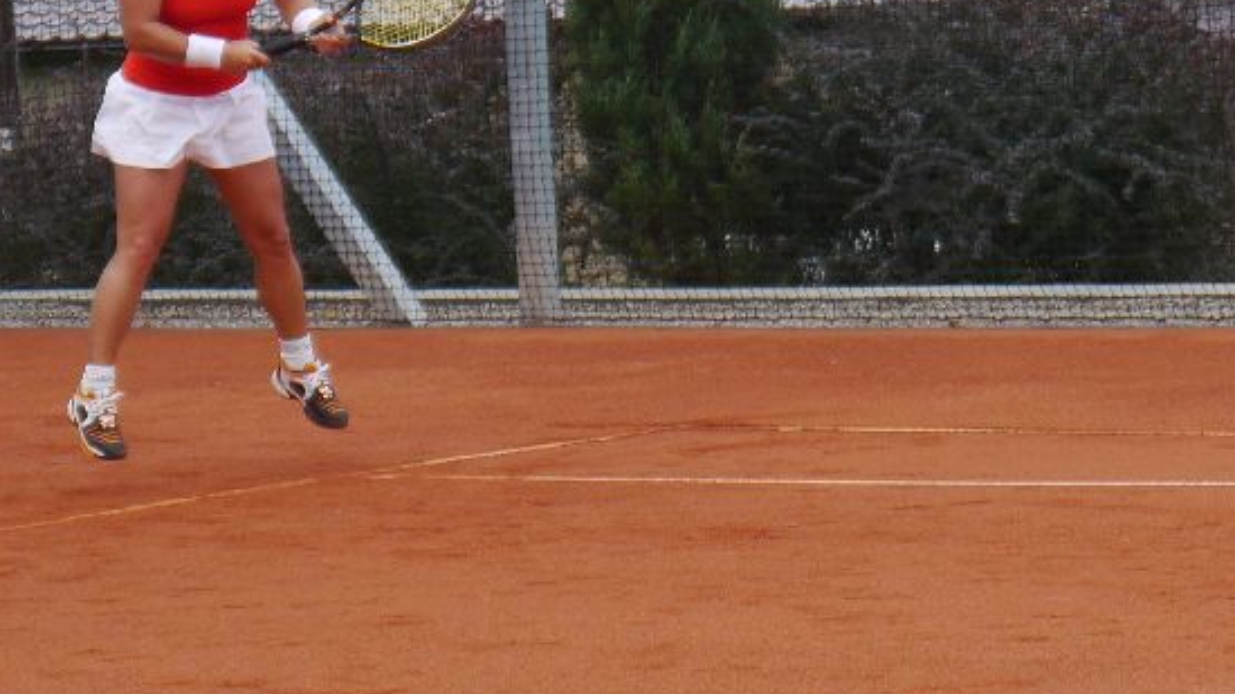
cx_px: 1022
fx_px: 6777
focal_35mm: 207
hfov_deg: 10.4
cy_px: 184
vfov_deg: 5.9
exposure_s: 1/500
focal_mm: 36
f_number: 5.3
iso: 320
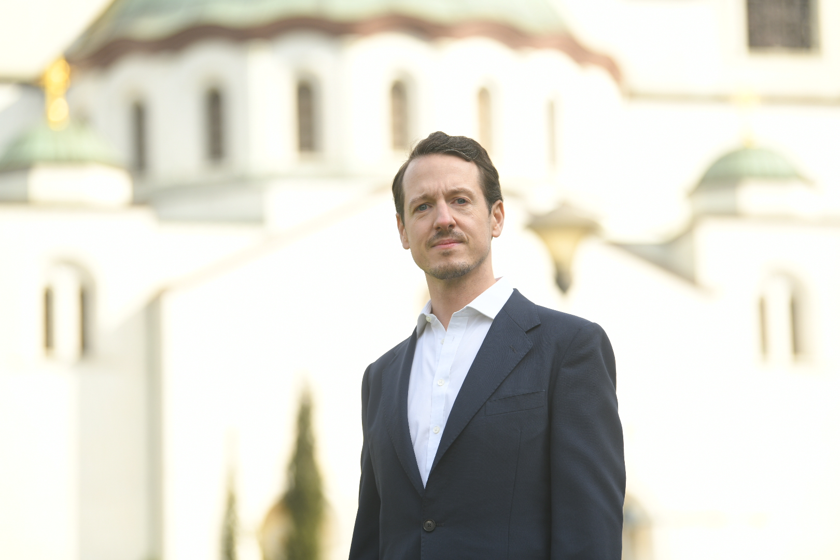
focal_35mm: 130
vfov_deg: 10.5
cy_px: 280
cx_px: 420
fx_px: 3033
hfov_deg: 15.8
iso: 200
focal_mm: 130
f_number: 2.8
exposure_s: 1/1250
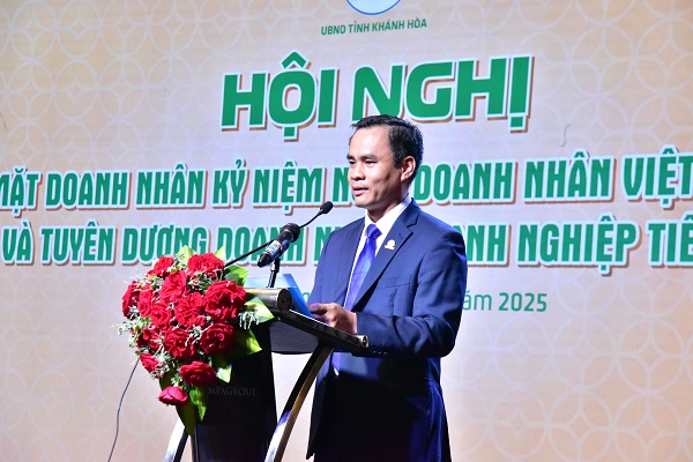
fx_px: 2310
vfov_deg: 11.4
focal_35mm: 120
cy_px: 231
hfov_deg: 17.1
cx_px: 346
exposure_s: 1/125
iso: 4500
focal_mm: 120
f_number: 8
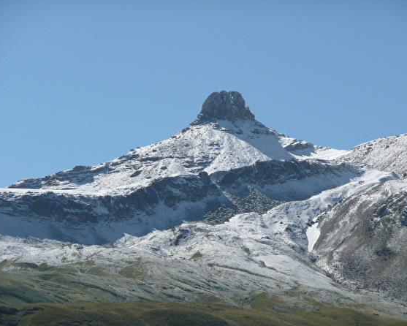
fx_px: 2253
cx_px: 211
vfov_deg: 8.3
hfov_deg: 10.3
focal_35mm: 187
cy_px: 163
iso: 100
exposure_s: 1/800
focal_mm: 29.2
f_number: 4.8
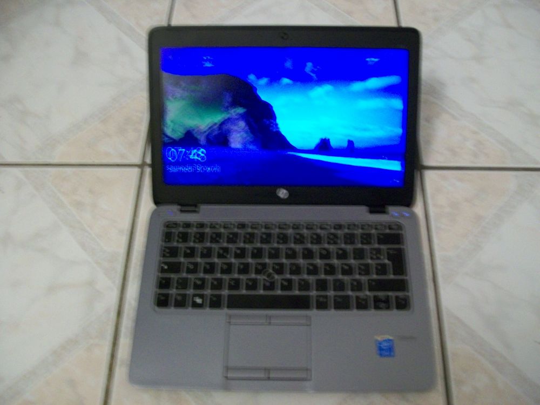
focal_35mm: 36
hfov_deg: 51.4
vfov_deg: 39.7
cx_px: 270
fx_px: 562
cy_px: 202
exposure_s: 1/8
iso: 190
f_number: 2.7
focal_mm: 6
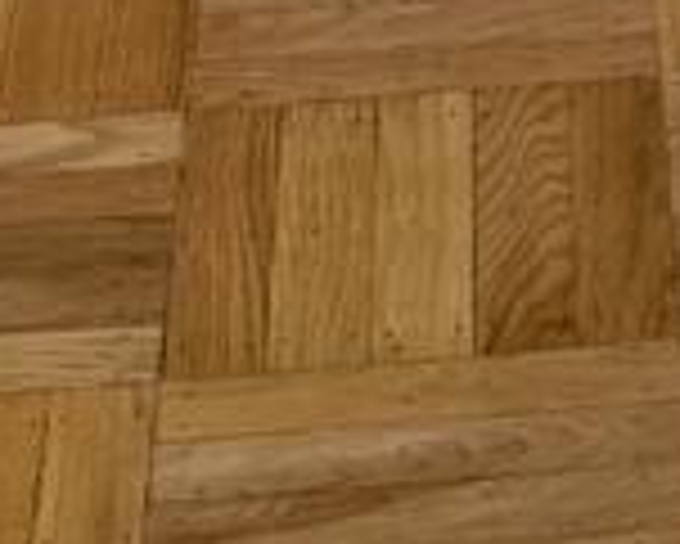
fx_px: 4672
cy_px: -1436
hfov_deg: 8.0
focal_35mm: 232
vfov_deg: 5.9
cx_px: 1331
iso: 64
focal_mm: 6.76
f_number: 1.78
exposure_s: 1/120
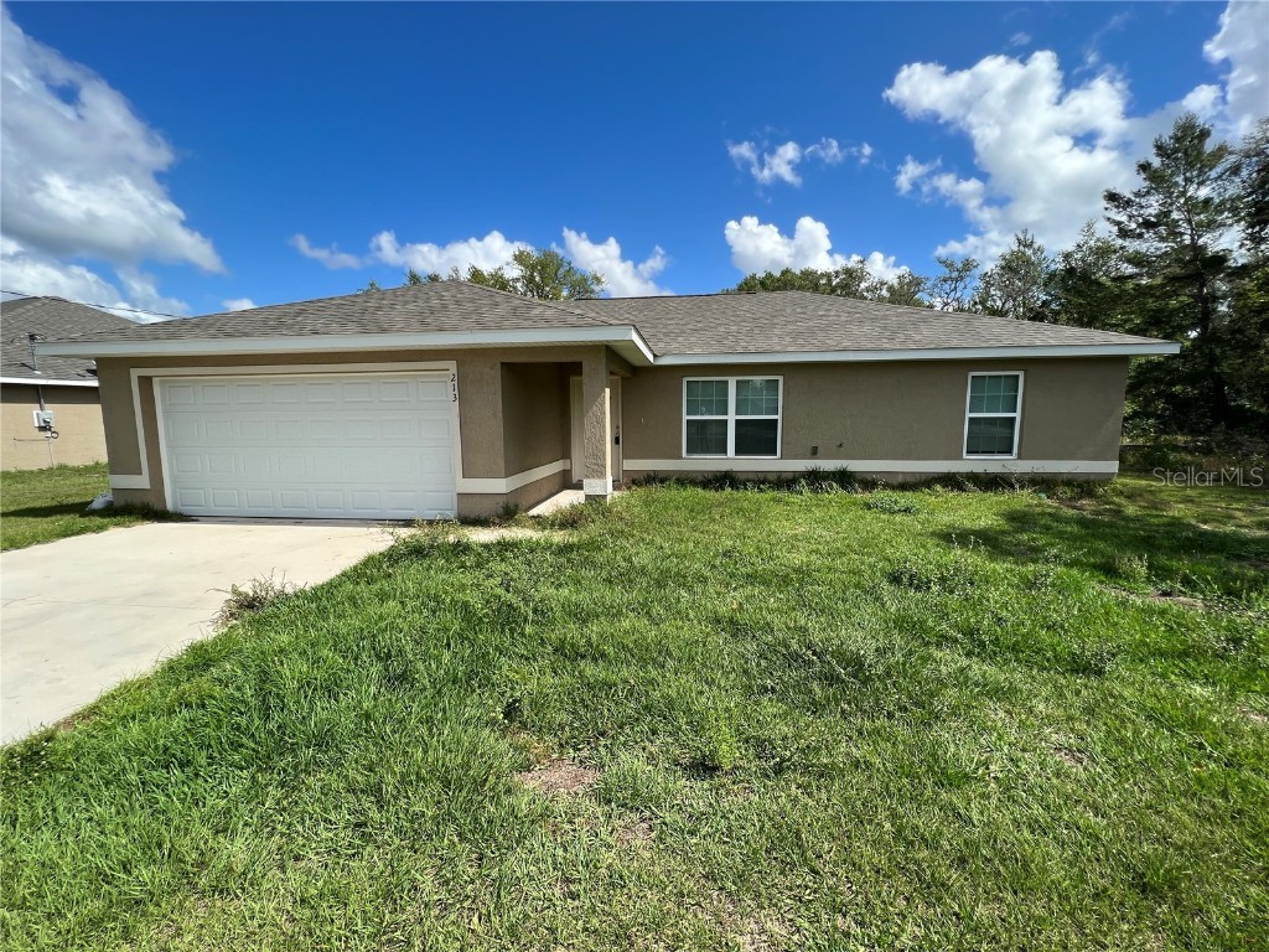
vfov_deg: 89.9
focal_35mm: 13
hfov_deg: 106.2
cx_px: 634
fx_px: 477
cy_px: 476
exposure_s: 1/1233
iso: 32
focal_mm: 1.57
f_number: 1.8
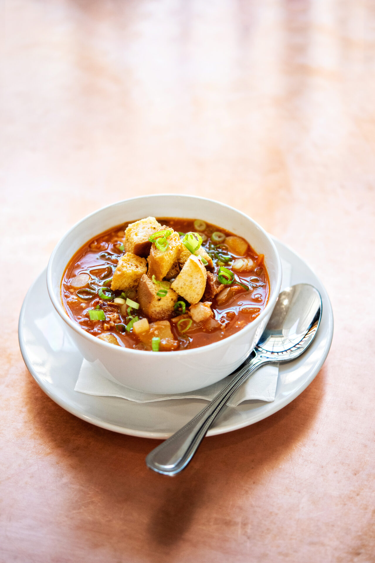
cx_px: 188
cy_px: 282
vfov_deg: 28.1
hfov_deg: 18.9
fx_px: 1126
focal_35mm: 72
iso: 1250
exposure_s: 1/200
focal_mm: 60
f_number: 3
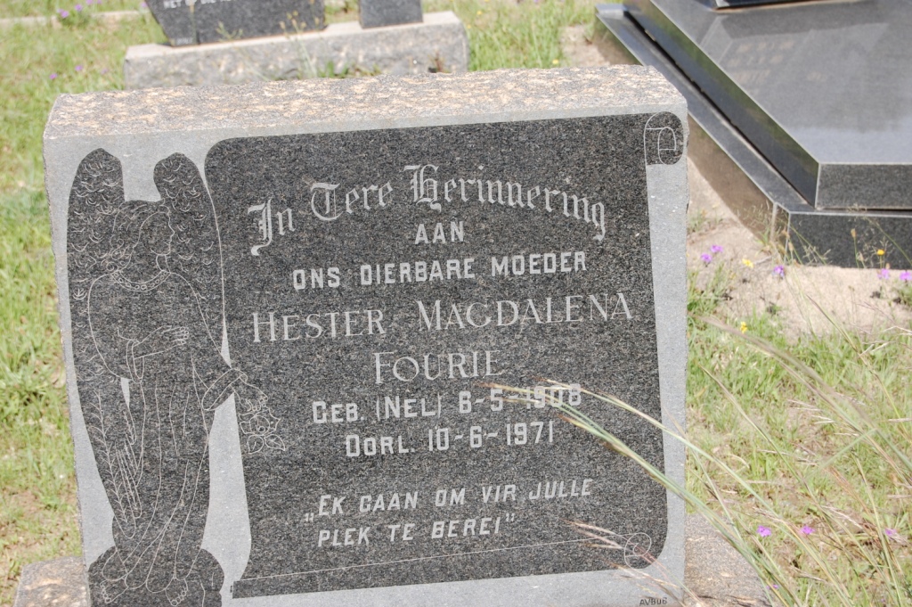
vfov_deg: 16.5
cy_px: 304
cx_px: 456
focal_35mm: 82
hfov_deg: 24.6
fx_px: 2088
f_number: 8
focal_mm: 55
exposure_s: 1/250
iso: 200
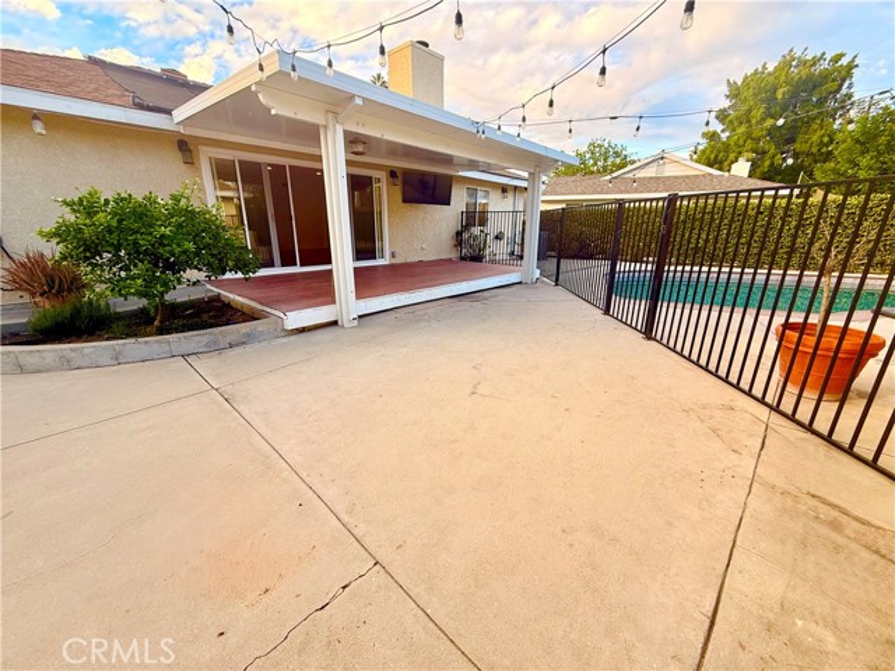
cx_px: 448
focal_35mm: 14
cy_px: 336
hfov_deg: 102.1
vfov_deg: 85.7
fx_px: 362
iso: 50
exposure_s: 1/229
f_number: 2.2
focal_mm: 2.22
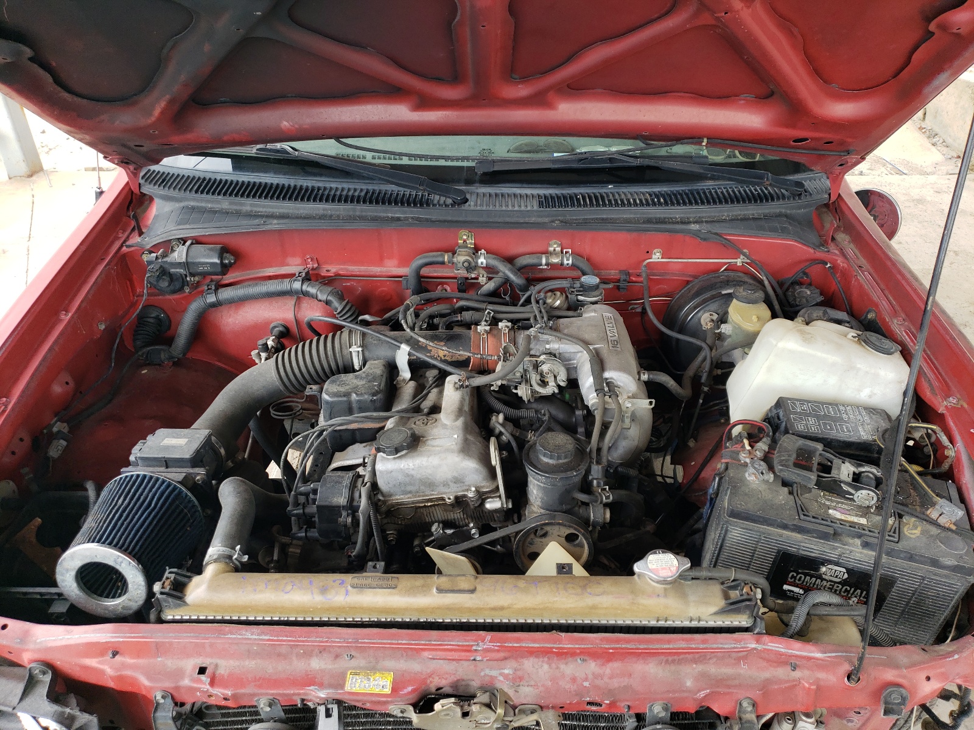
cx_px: 487
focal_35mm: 26
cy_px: 365
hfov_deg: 67.3
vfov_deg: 53.1
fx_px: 732
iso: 50
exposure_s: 1/189
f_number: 1.5
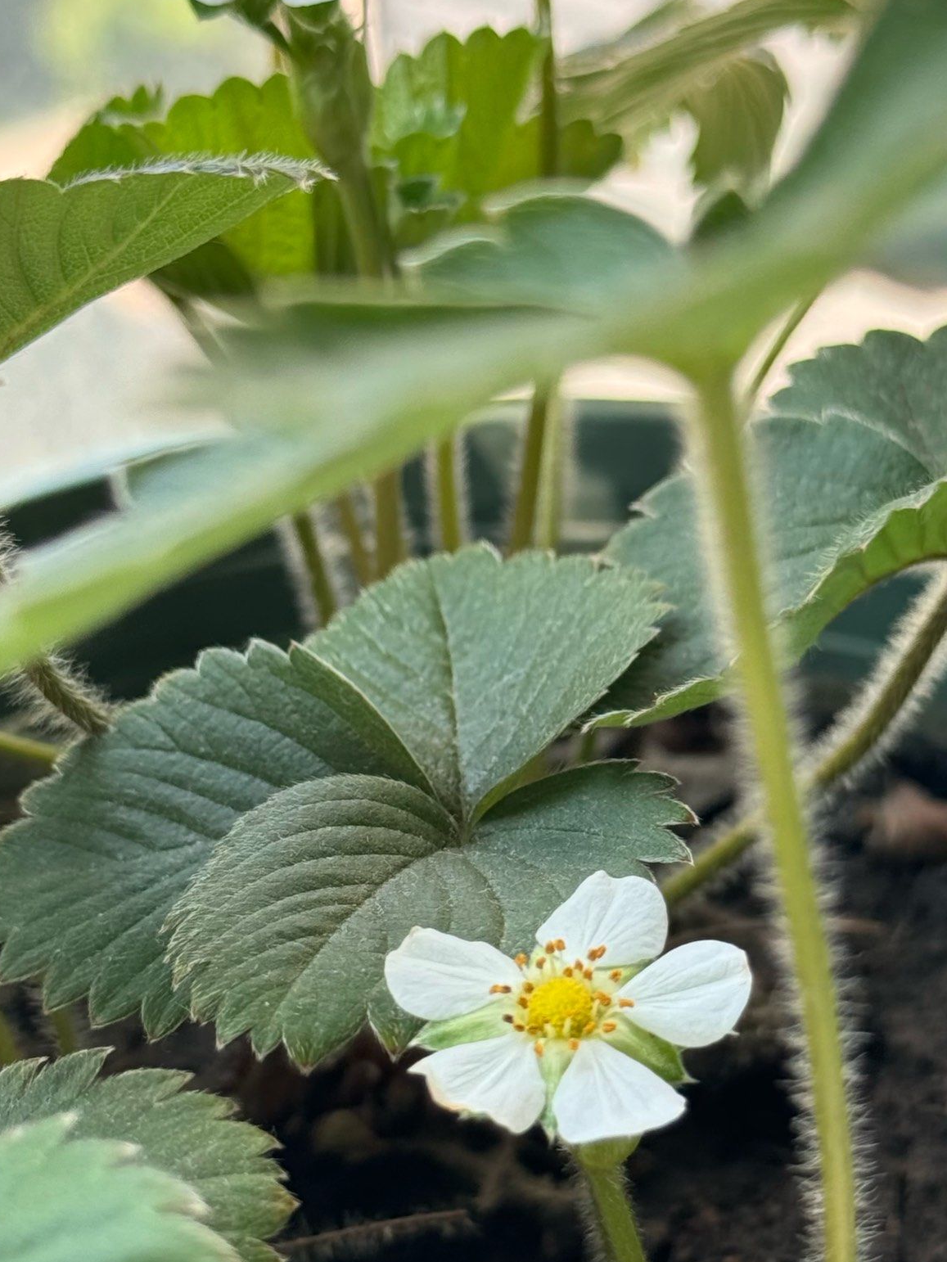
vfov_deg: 23.0
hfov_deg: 17.4
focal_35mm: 85
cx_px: 529
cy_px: 774
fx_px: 3100
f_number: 1.78
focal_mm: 6.76
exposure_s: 1/172
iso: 80
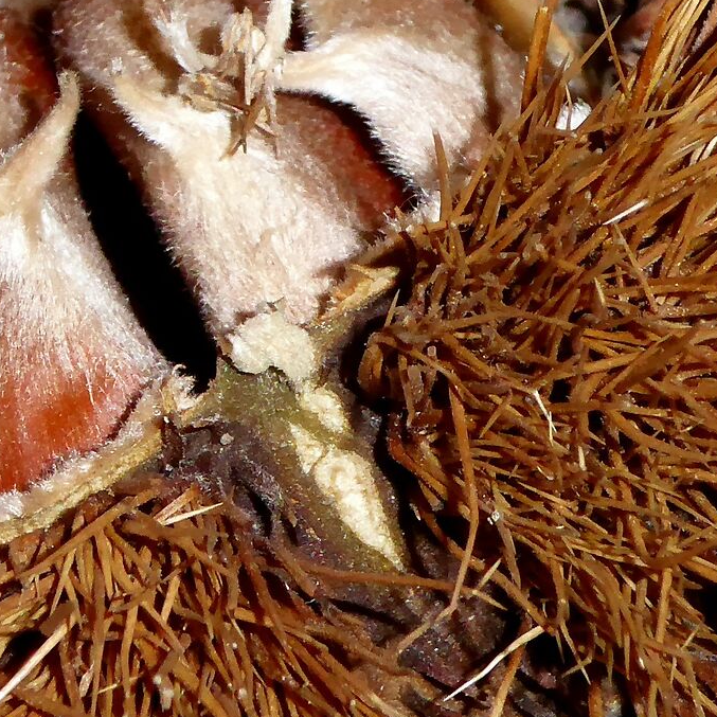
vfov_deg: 4.4
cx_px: 377
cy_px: 380
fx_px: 9327
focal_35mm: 398
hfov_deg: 4.4
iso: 400
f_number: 5.1
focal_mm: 20.6
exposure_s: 1/60
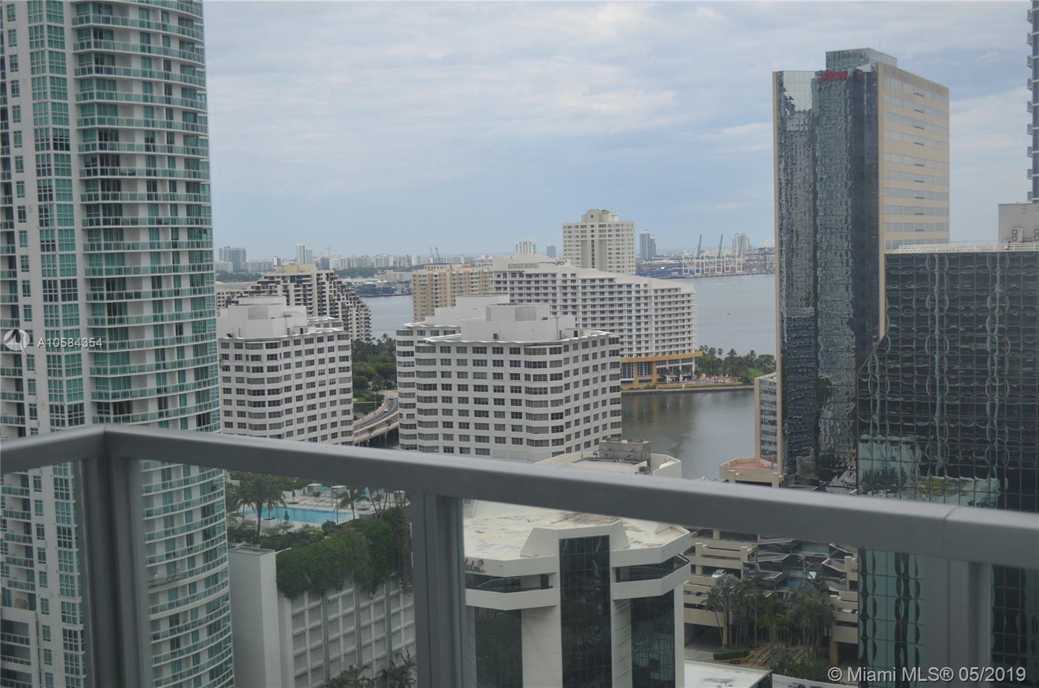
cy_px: 344
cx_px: 520
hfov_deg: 41.2
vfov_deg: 27.9
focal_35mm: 48
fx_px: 1382
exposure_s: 1/250
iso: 100
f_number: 5.6
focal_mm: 32
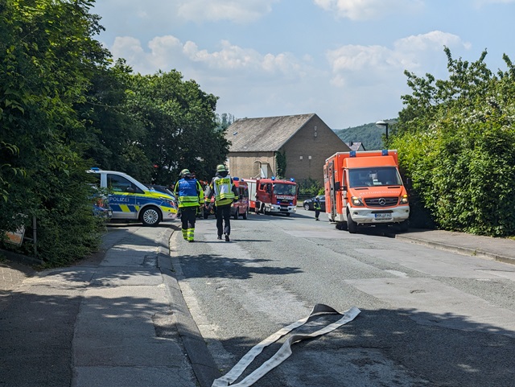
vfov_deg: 30.3
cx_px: 258
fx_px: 715
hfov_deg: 39.6
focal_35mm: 48
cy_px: 194
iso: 43
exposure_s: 1/2710
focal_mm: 6.81
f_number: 1.85
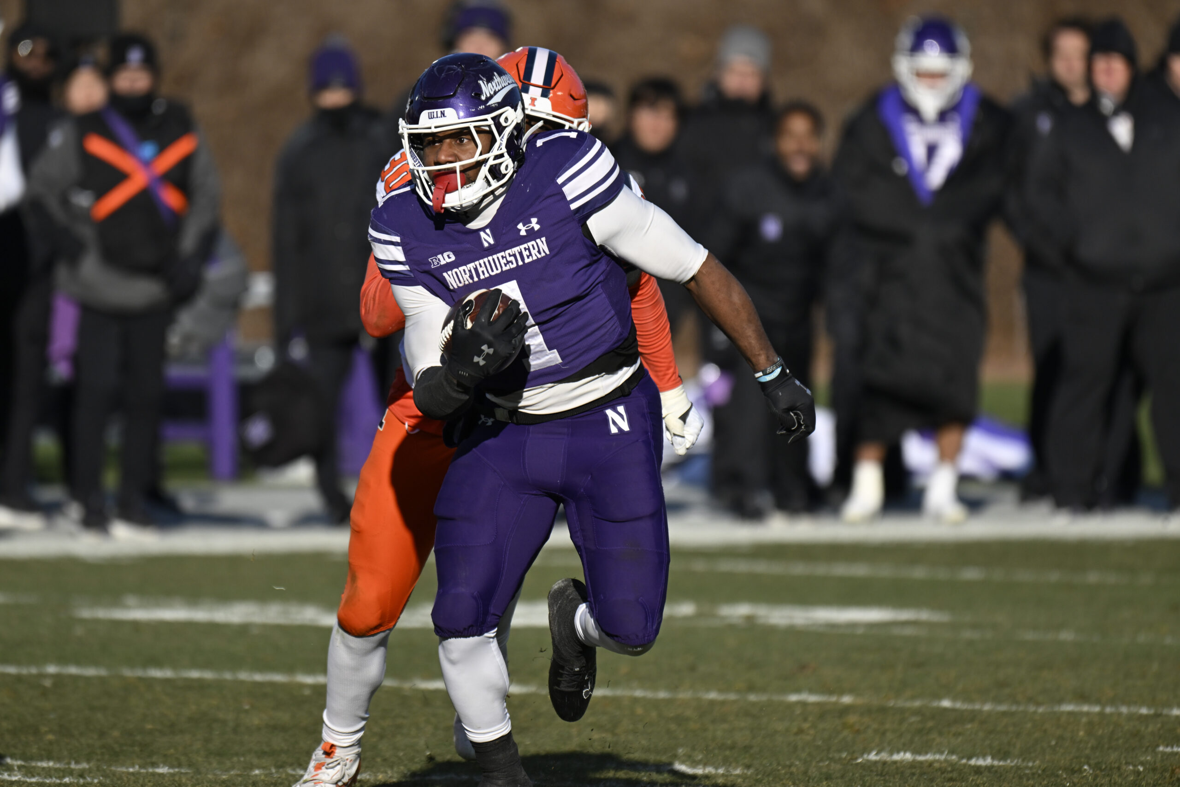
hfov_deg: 3.4
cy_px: 394
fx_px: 19666
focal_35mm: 600
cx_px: 590
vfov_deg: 2.3
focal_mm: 600
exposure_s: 1/2000
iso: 400
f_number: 6.3
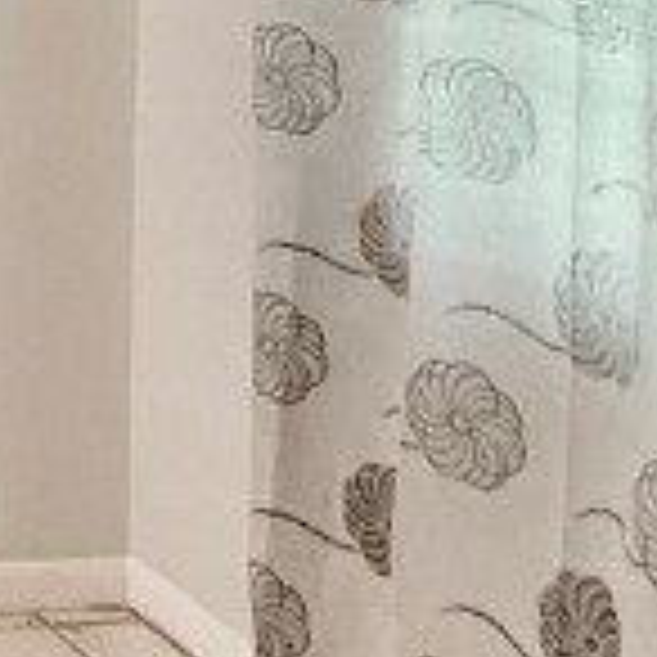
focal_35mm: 87
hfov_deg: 15.1
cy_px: -274
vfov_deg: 18.1
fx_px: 1868
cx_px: -747
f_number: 2.2
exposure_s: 1/60
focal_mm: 2.22
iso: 500
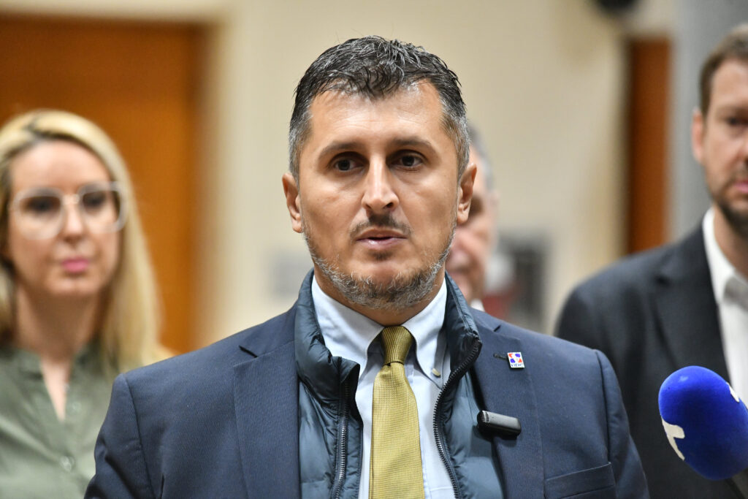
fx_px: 3221
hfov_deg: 13.2
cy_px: 250
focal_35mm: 155
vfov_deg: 8.9
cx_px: 374
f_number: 5
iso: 4000
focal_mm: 155
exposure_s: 1/250
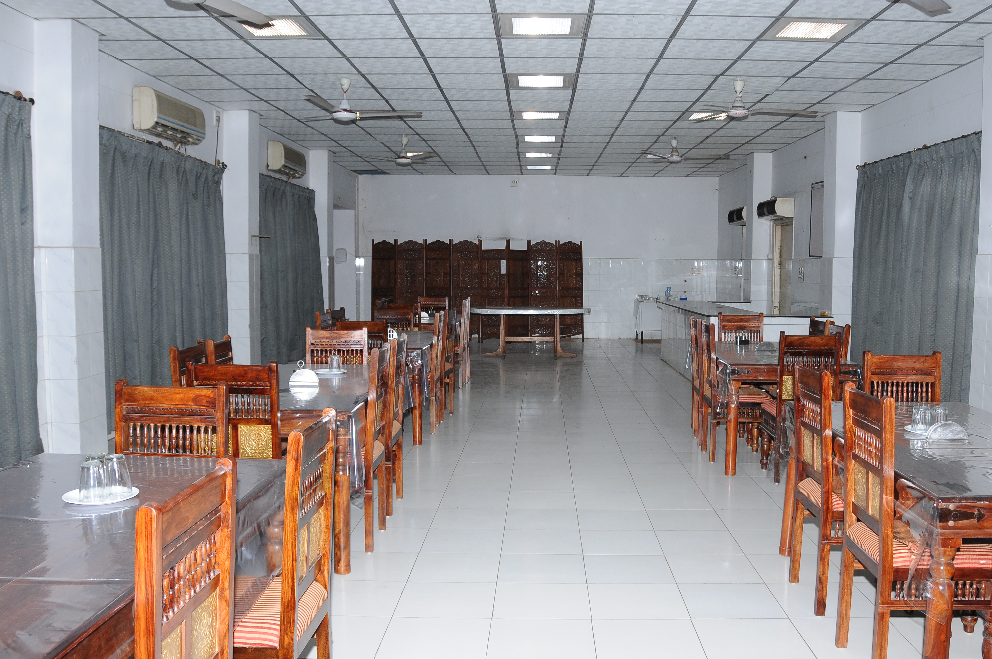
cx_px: 539
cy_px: 320
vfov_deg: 42.2
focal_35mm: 31
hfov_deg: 60.2
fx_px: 853
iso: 400
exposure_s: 1/125
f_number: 5.6
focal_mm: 18
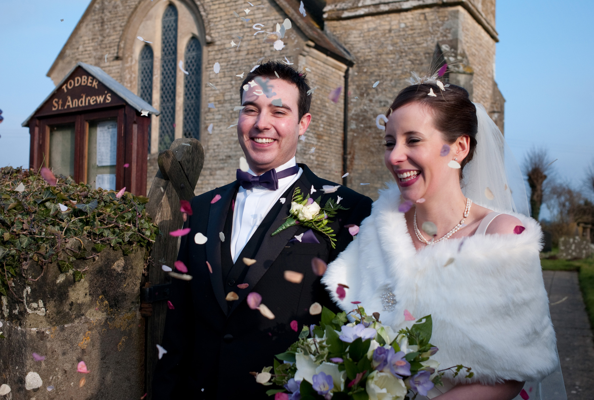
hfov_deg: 50.6
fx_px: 629
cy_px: 200
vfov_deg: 35.3
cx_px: 297
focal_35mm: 38
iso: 160
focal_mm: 28
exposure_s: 1/1000
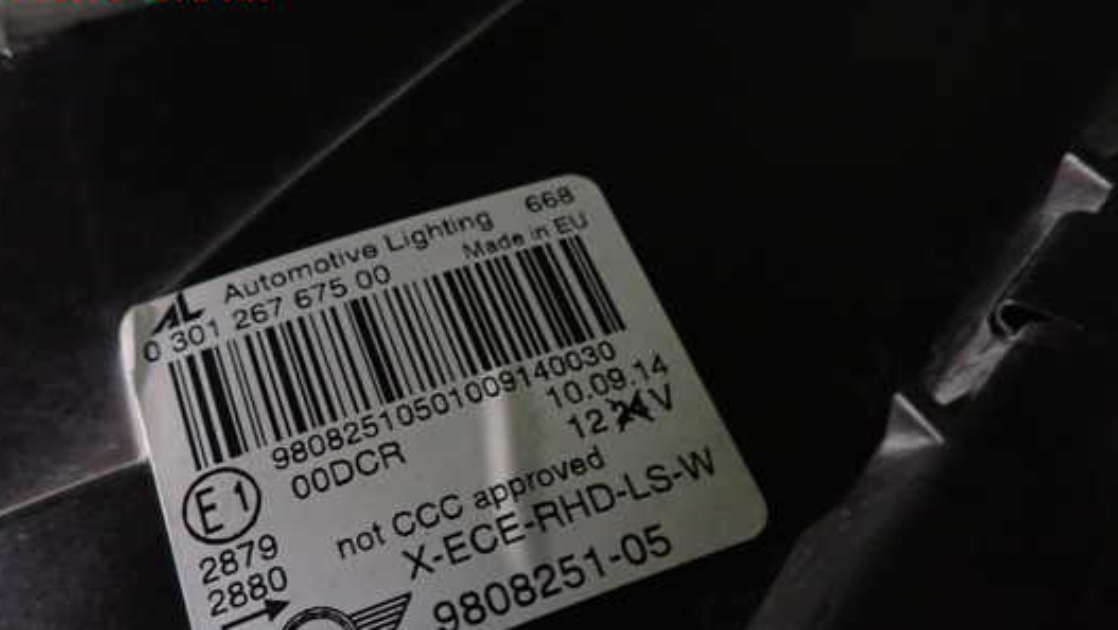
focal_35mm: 31
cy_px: 437
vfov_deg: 37.3
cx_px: 520
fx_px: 919
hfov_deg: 62.5
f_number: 2
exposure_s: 1/30
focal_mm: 4.5
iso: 800
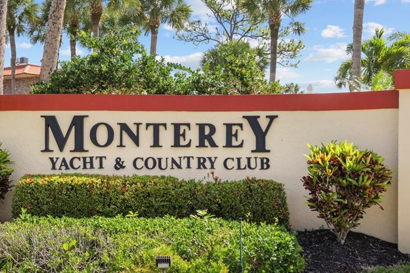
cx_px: 159
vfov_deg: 30.4
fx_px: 501
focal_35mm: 44
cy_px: 164
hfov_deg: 44.2
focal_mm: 32
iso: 640
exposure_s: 1/800
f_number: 8
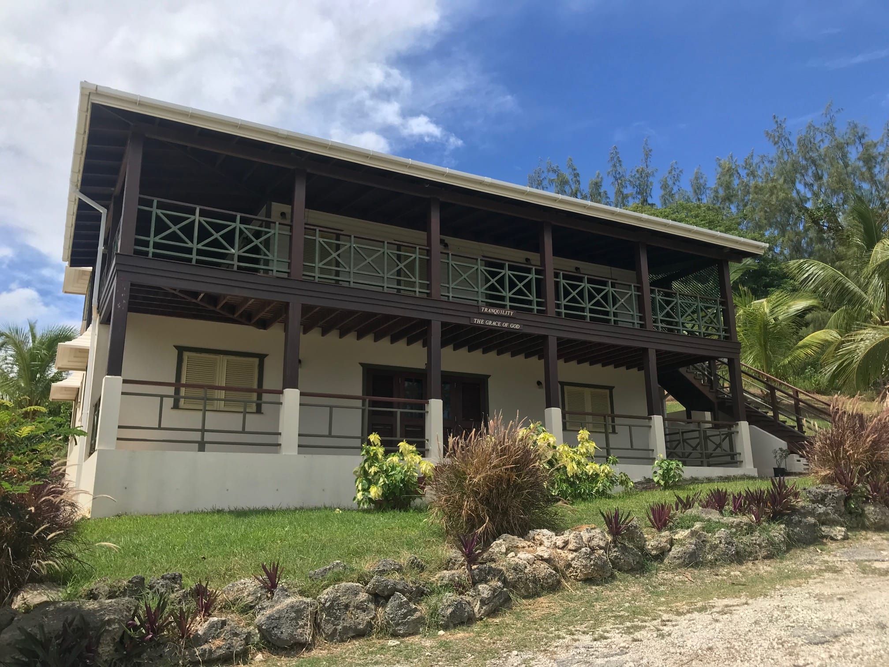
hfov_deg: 63.4
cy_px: 334
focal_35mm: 28
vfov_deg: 49.7
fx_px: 719
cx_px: 444
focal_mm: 3.99
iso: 20
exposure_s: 1/1880
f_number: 1.8
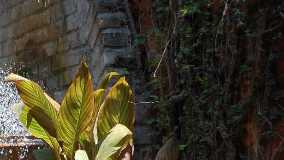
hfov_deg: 9.5
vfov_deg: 5.4
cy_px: 161
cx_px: -26
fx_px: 1689
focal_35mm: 224
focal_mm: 55
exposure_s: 1/500
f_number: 5.6
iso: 400
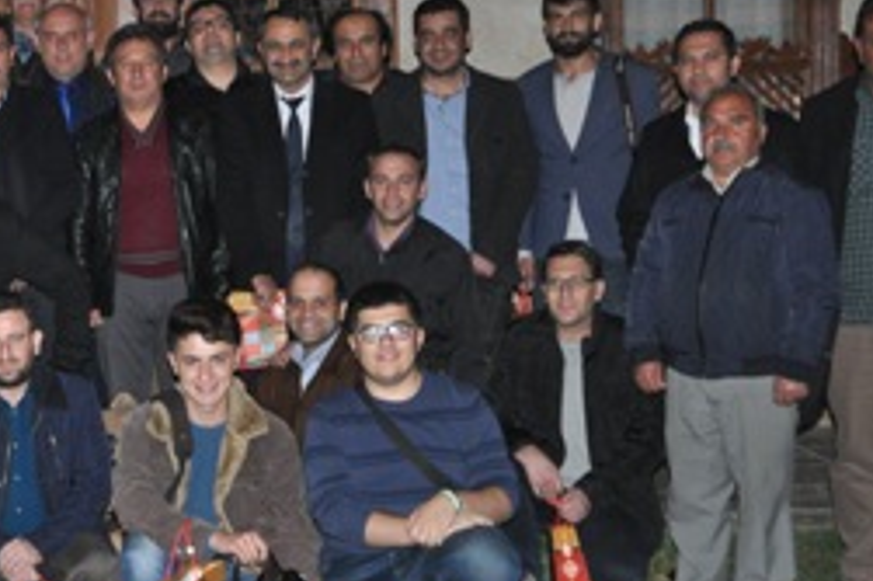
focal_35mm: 83
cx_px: 122
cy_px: 313
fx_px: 2009
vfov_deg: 16.5
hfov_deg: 24.0
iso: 800
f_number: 4
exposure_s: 1/60
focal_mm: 31
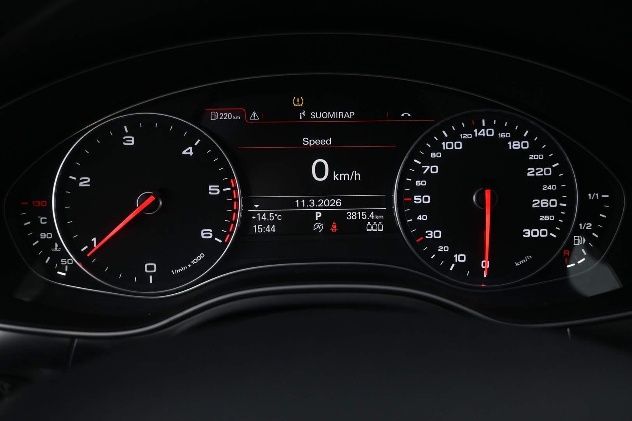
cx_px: 316
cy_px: 210
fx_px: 527
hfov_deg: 61.9
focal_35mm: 30
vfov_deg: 43.6
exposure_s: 1/30
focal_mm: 20
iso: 1250
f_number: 3.8
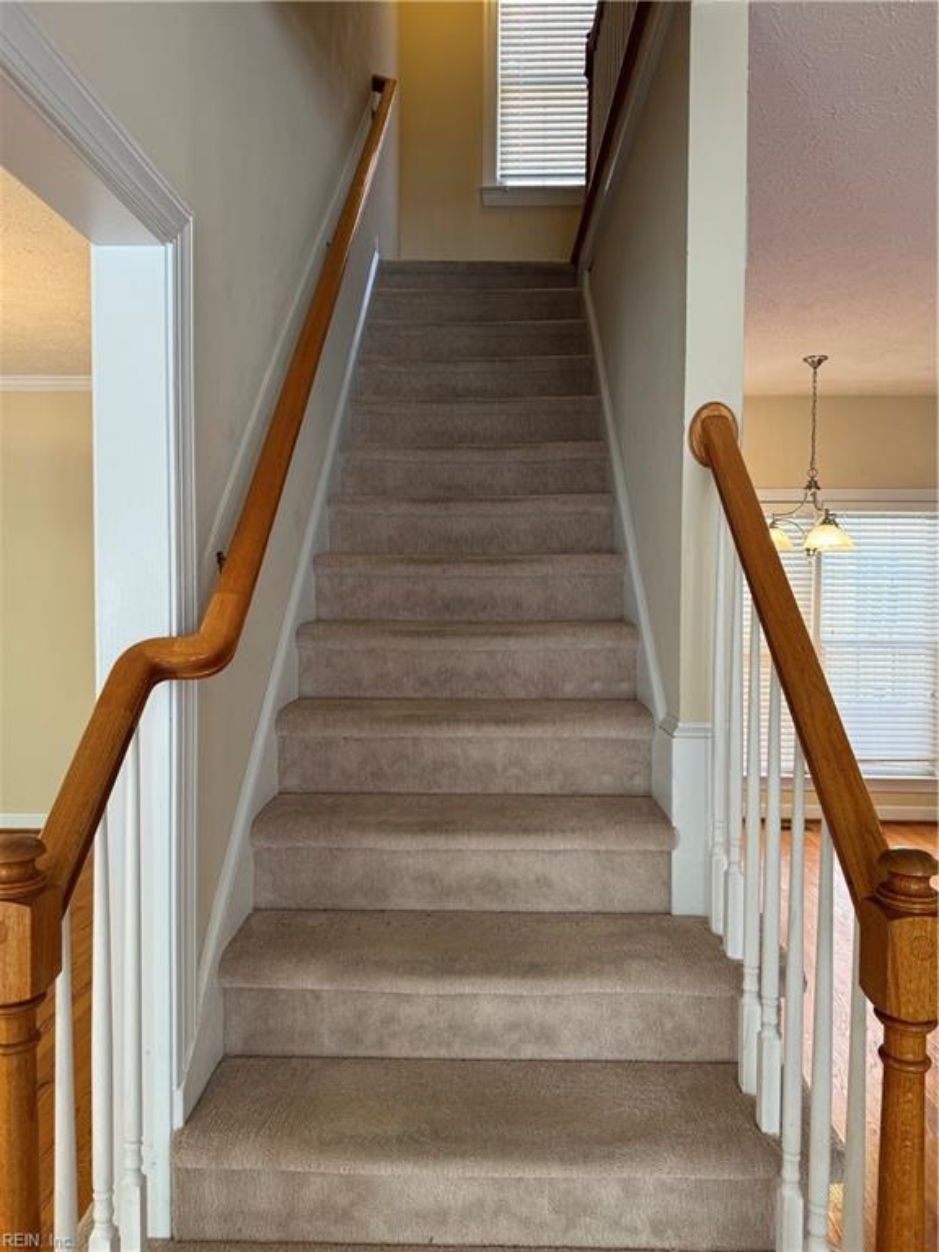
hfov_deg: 56.8
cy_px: 626
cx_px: 470
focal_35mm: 24
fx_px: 868
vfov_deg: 71.6
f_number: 1.78
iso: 125
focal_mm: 6.76
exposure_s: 1/60
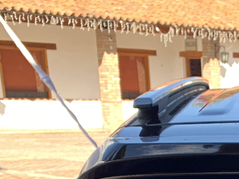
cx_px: 395
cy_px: 400
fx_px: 828
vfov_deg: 10.8
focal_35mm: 120
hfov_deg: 14.8
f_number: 1.8
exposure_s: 1/283
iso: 25
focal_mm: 4.25
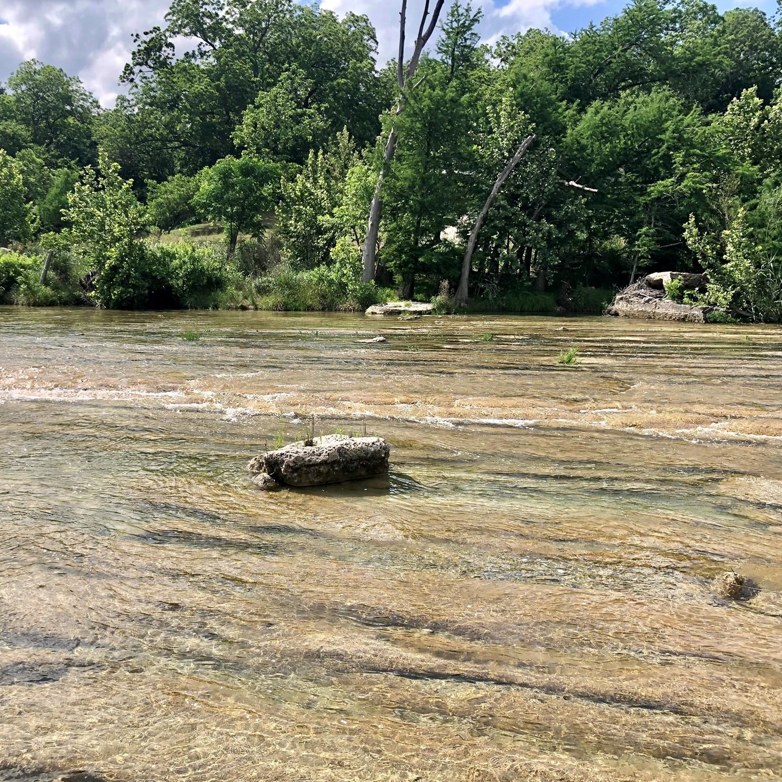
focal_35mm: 34
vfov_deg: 48.4
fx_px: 869
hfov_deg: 47.7
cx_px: 265
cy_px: 398
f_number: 1.8
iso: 20
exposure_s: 1/1715
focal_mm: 4
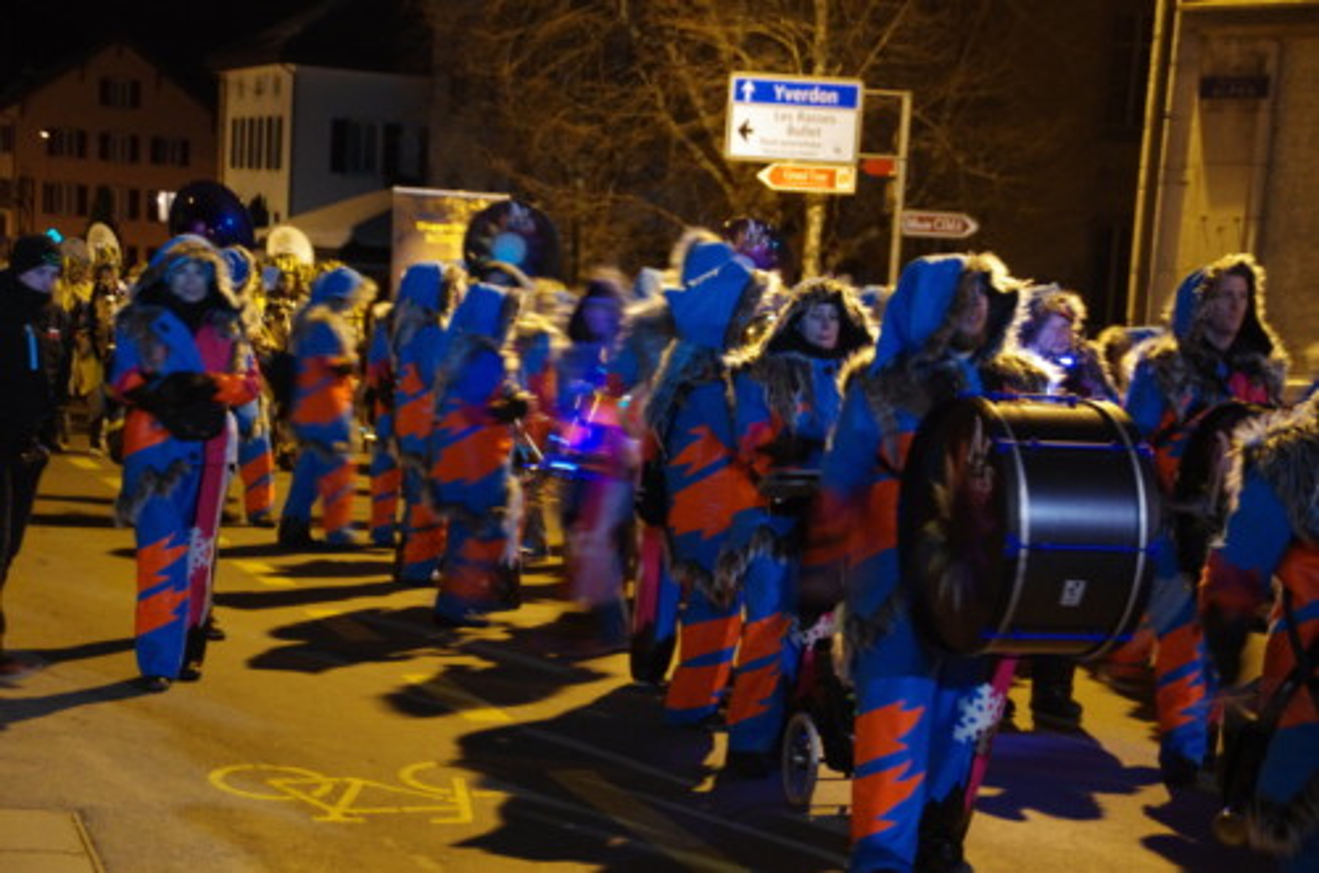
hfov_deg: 28.1
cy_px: 436
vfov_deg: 18.8
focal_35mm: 72
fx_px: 2632
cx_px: 660
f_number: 4.5
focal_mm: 48
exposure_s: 1/8
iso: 3200
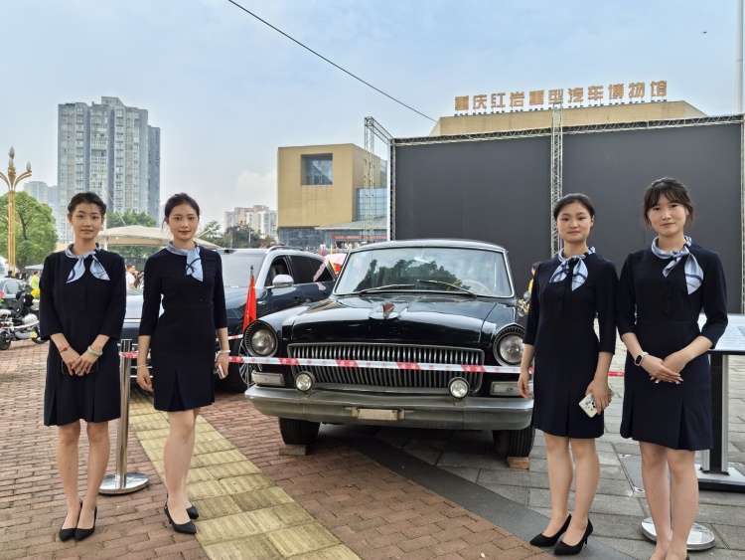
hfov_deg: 65.3
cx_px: 372
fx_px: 581
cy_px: 280
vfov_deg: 51.4
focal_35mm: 27
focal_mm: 5.52
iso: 50
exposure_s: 1/1026
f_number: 1.9
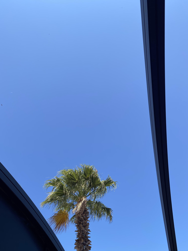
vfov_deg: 67.3
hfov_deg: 53.1
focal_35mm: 26
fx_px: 188
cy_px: 126
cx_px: 94
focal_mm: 4.25
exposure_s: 1/1961
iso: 32
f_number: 1.8
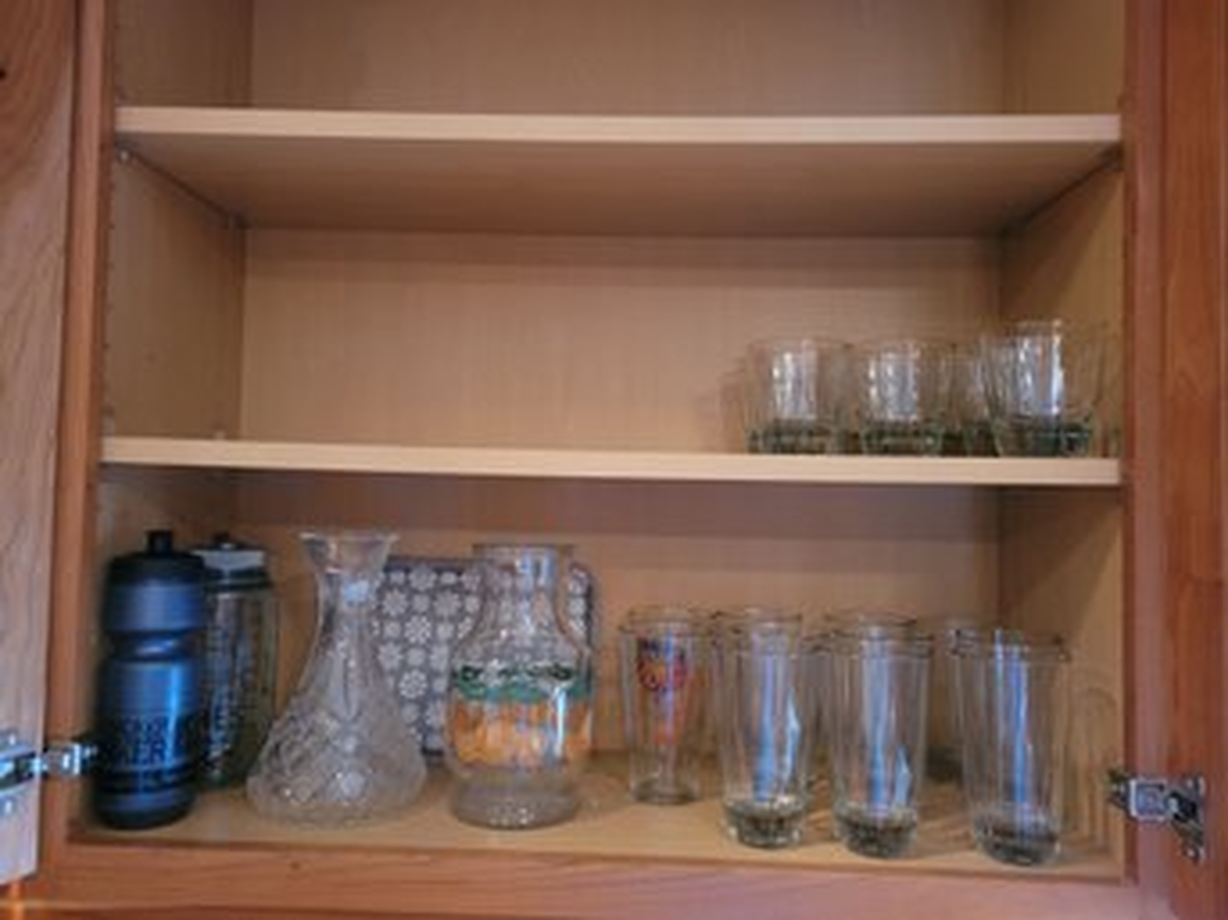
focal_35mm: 26
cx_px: 614
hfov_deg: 67.3
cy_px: 460
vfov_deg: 53.0
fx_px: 922
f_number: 1.8
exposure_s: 1/24
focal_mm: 5.4
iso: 640
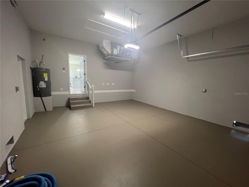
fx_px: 94
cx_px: 124
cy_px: 94
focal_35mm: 13
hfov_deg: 106.2
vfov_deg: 89.9
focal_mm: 1.57
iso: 200
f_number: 1.8
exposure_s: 1/60
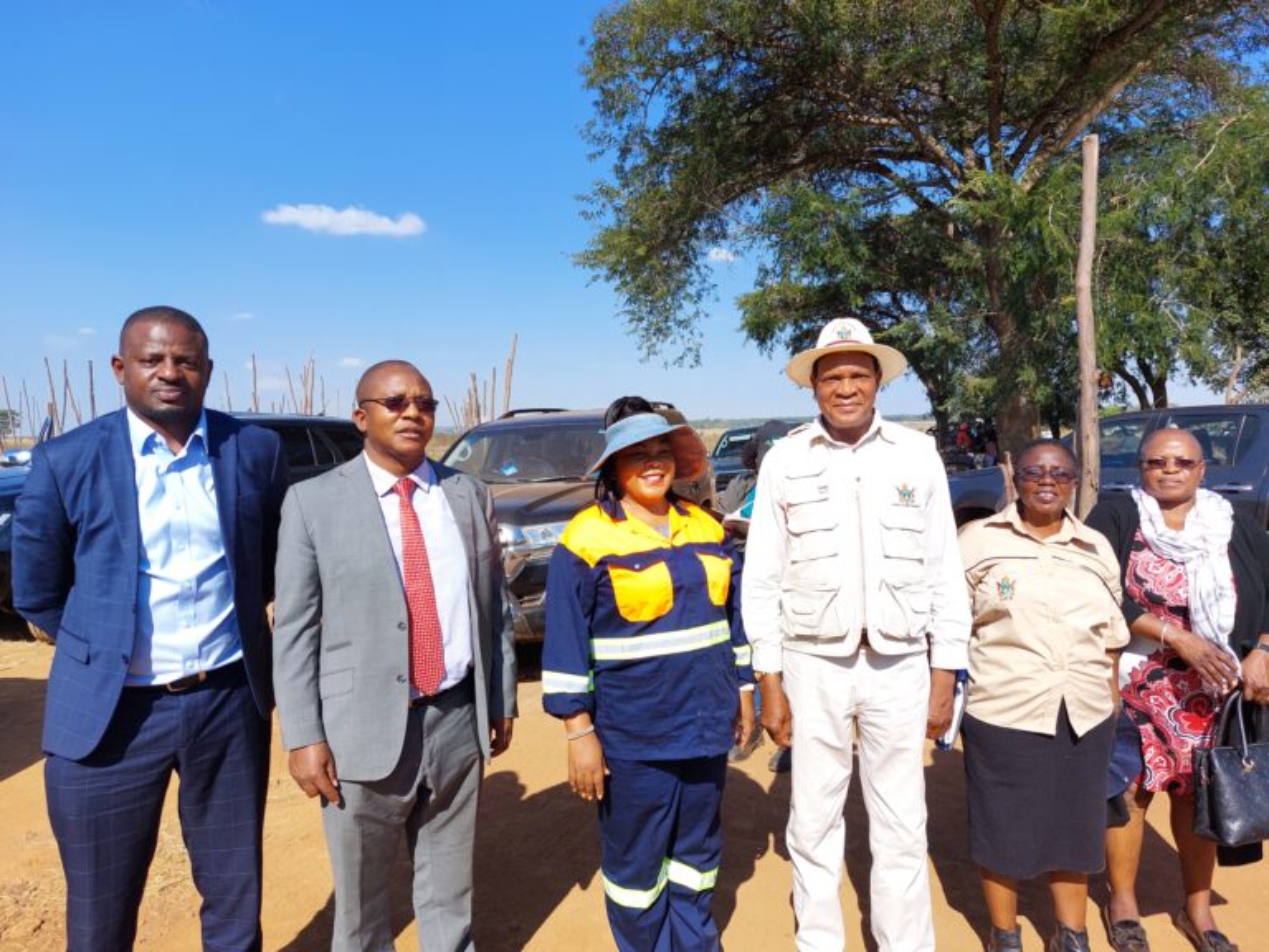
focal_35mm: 24
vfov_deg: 56.8
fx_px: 880
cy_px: 476
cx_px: 634
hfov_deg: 71.6
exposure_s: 1/749
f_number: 1.8
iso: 25
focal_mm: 5.23
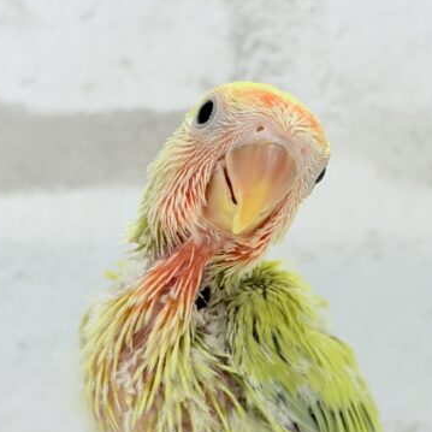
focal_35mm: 82
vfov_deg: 21.1
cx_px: 272
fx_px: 1158
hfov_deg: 21.1
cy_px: 256
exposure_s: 1/100
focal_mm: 5.96
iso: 80
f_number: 1.6
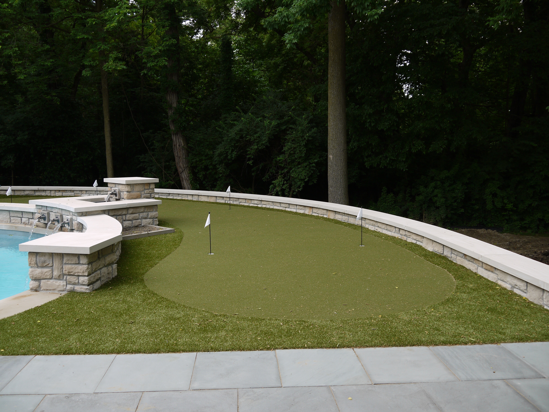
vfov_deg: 46.8
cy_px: 206
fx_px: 476
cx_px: 274
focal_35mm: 30
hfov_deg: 60.0
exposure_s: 1/200
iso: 100
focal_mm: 15
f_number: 5
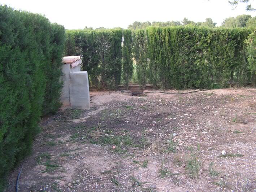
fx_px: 266
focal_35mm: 36
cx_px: 128
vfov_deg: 39.7
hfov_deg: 51.3
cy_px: 96
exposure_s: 1/40
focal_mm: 6
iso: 100
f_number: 3.2
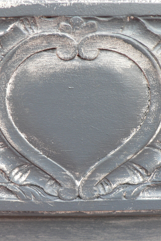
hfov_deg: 27.0
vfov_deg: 39.6
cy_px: 121
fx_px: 335
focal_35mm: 50
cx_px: 76
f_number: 2.8
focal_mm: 6
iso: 80
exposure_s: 1/100
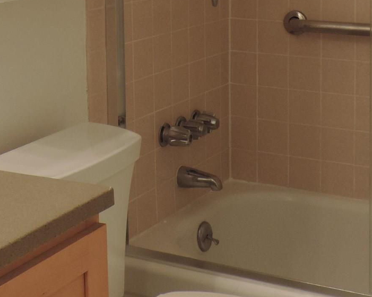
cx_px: 145
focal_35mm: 82
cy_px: -53
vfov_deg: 17.9
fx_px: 903
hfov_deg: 23.2
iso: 125
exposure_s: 1/30
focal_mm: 4.3
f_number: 3
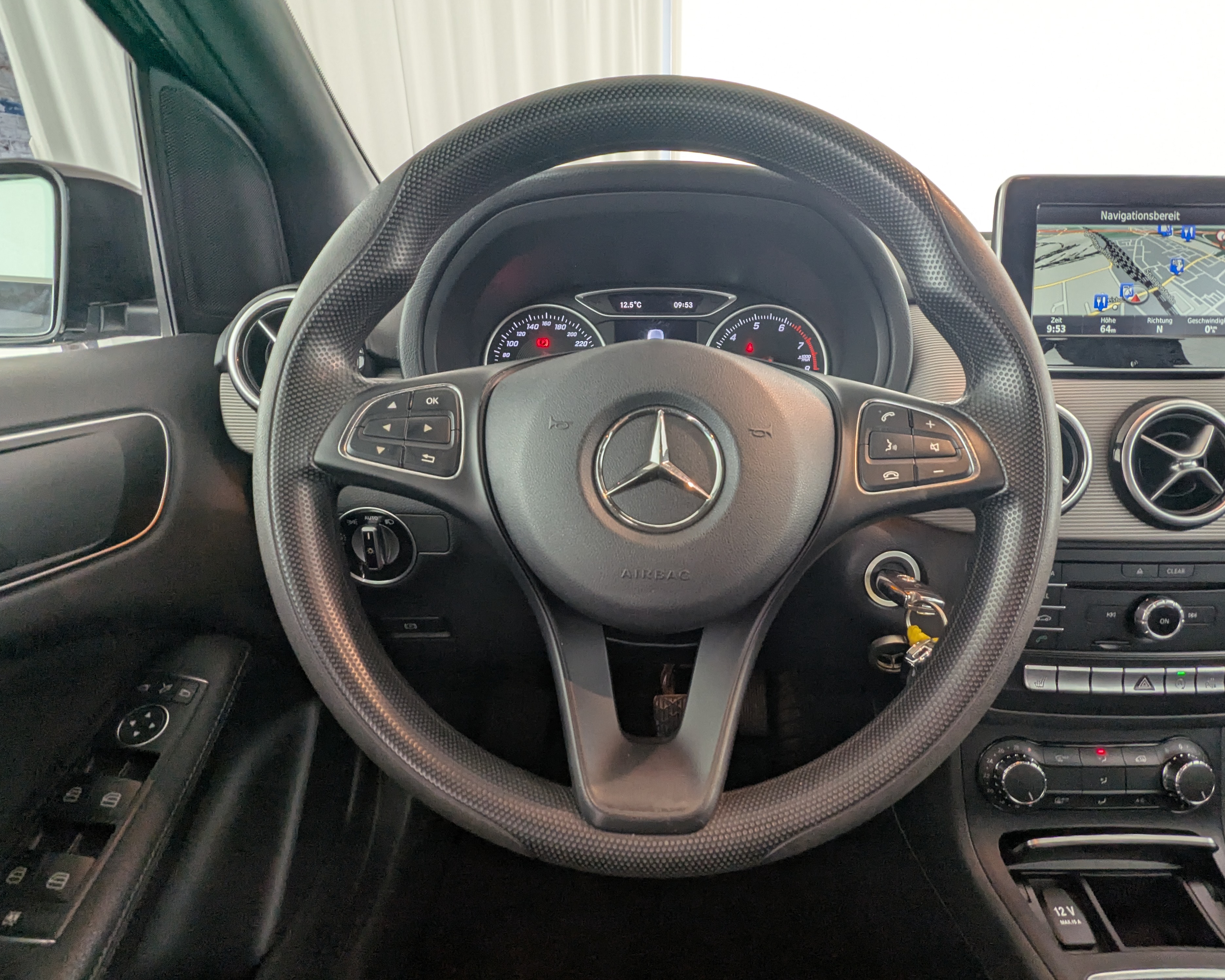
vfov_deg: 77.0
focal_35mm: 17
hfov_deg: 89.5
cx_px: 656
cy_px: 484
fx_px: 616
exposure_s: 1/67
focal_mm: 2.35
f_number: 2.2
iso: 90
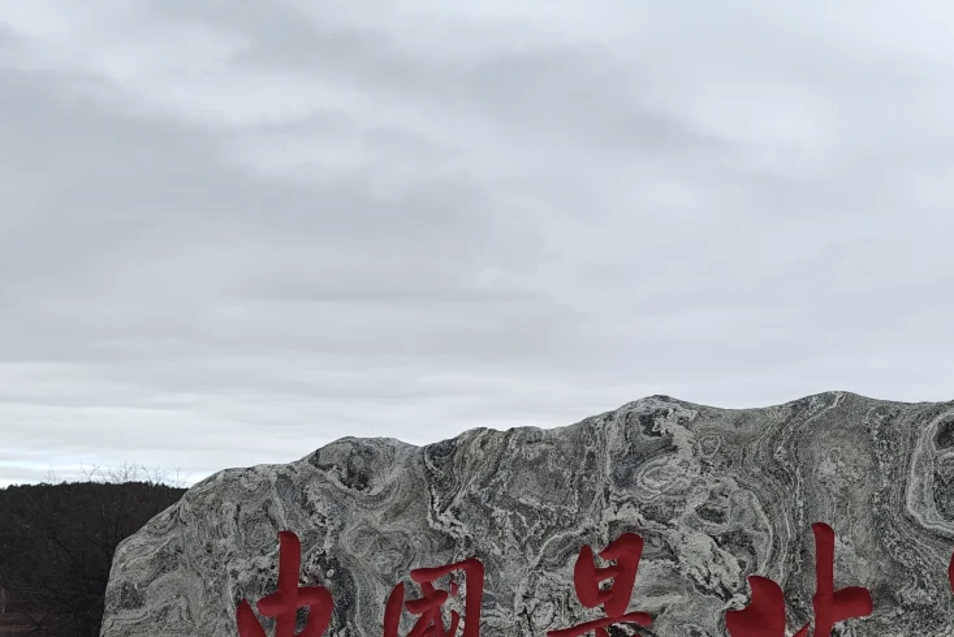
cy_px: 578
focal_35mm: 47
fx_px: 1246
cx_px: 802
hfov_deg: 39.7
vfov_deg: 27.6
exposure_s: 1/911
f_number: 1.6
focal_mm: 6.06
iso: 50
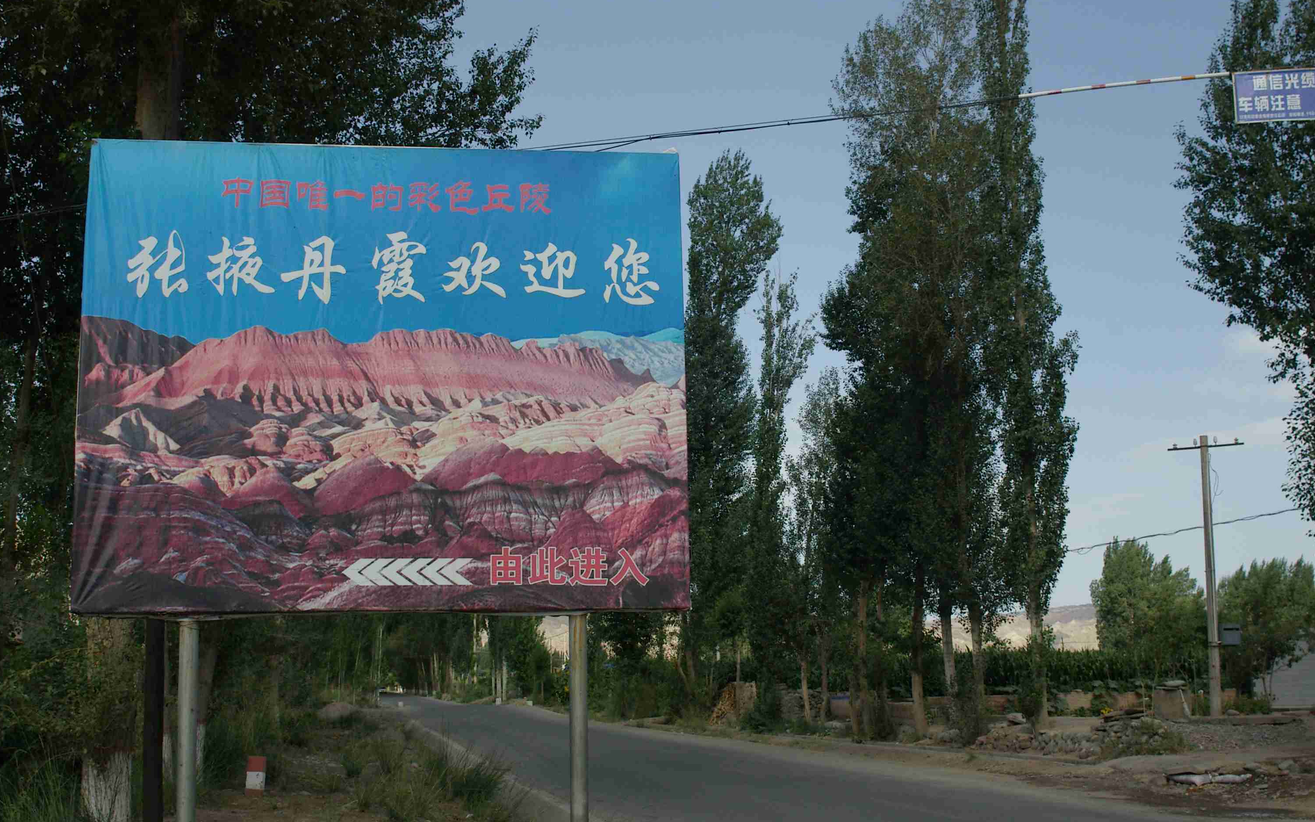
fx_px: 1541
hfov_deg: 46.2
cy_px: 400
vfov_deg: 29.9
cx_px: 656
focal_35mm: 43
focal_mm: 28
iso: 400
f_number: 8
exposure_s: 1/750
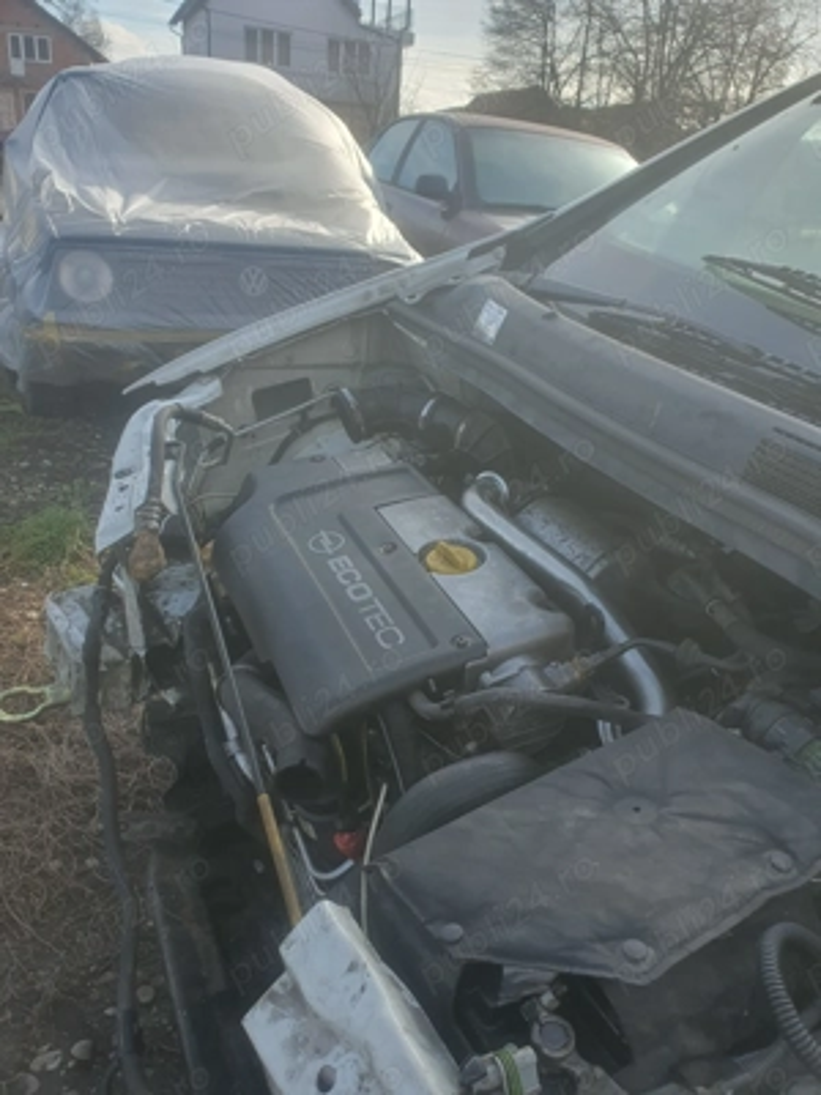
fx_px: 822
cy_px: 548
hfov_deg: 53.1
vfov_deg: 67.3
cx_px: 410
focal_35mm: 26
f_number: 2.4
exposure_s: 1/404
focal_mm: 4.32
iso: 50
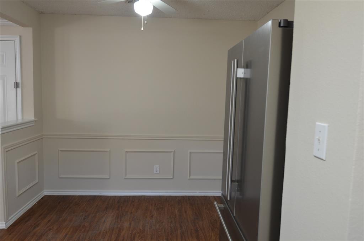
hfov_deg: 64.7
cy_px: 120
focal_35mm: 28
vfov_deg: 45.5
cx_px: 182
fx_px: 288
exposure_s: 1/60
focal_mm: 19
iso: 560
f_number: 4
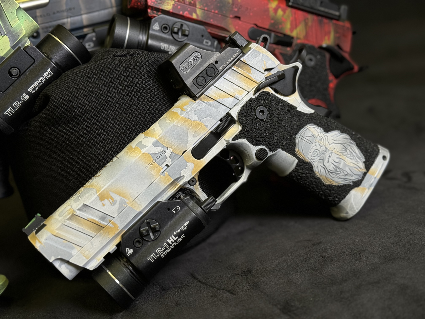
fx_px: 589
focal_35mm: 48
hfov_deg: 39.7
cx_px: 212
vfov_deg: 30.3
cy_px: 160
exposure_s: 1/120
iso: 64
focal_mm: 6.76
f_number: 1.78
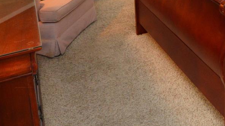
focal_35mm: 51
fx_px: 304
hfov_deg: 35.7
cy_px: -62
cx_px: 237
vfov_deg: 20.2
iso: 900
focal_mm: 12
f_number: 4
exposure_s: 1/60
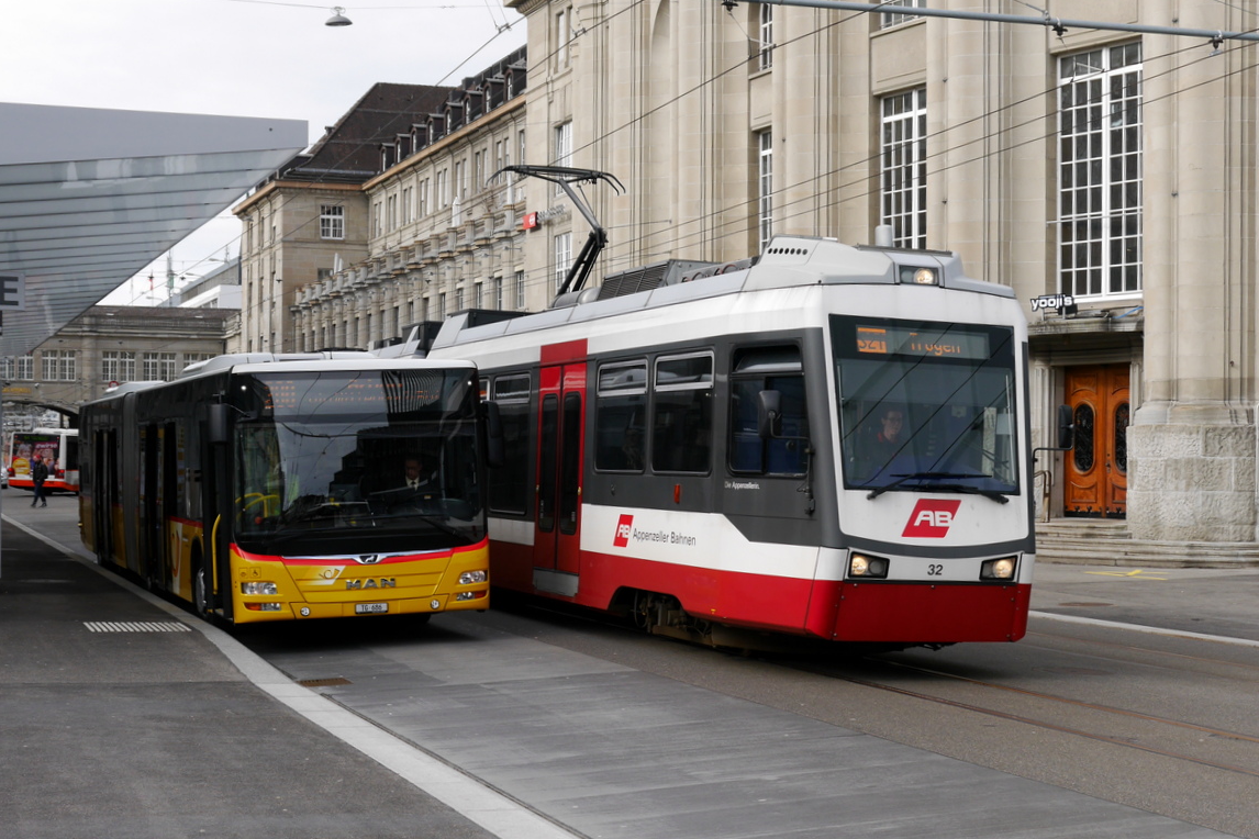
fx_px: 2133
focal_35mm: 61
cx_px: 653
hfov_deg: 32.9
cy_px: 472
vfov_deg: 22.2
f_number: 7.1
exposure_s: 1/200
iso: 160
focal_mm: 28
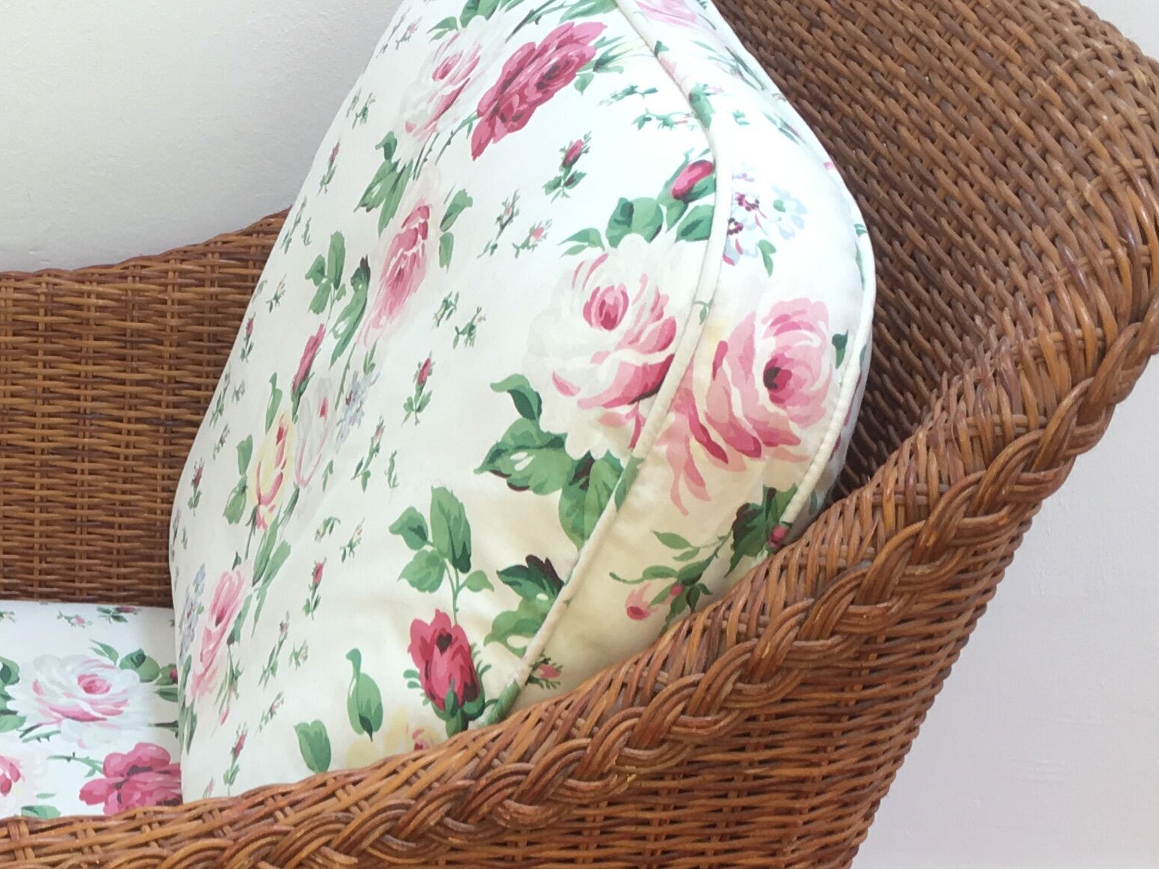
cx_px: 118
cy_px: 789
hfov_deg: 24.9
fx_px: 2544
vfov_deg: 19.0
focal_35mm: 76
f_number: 2.2
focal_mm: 4.15
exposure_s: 1/50
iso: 25
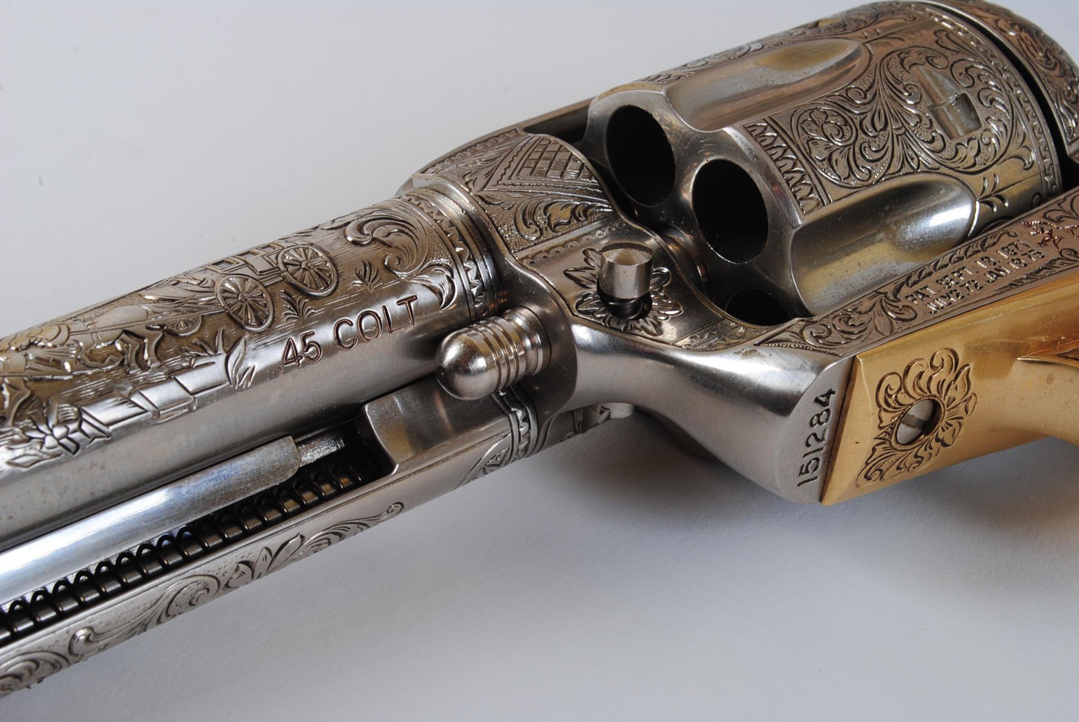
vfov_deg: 22.7
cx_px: 540
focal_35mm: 60
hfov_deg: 33.4
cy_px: 361
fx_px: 1800
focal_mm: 40
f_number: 14
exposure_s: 1/125
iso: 100
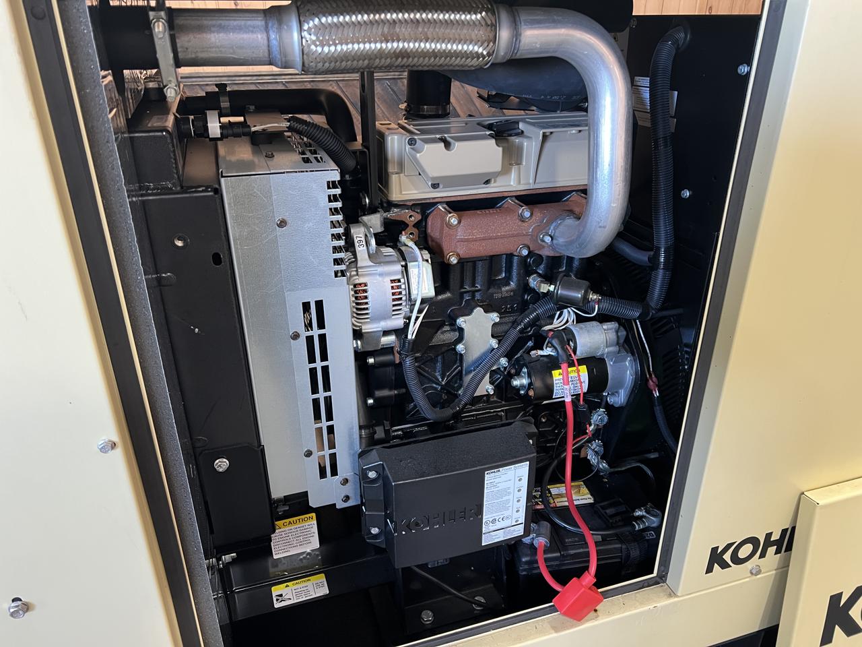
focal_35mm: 26
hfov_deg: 67.3
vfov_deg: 53.1
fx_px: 647
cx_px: 431
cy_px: 324
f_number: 1.5
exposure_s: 1/60
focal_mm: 5.7
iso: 250
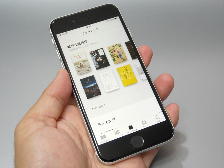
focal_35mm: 50
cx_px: 112
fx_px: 324
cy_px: 84
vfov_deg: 29.1
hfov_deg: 38.2
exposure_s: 1/60
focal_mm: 25
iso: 800
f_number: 5
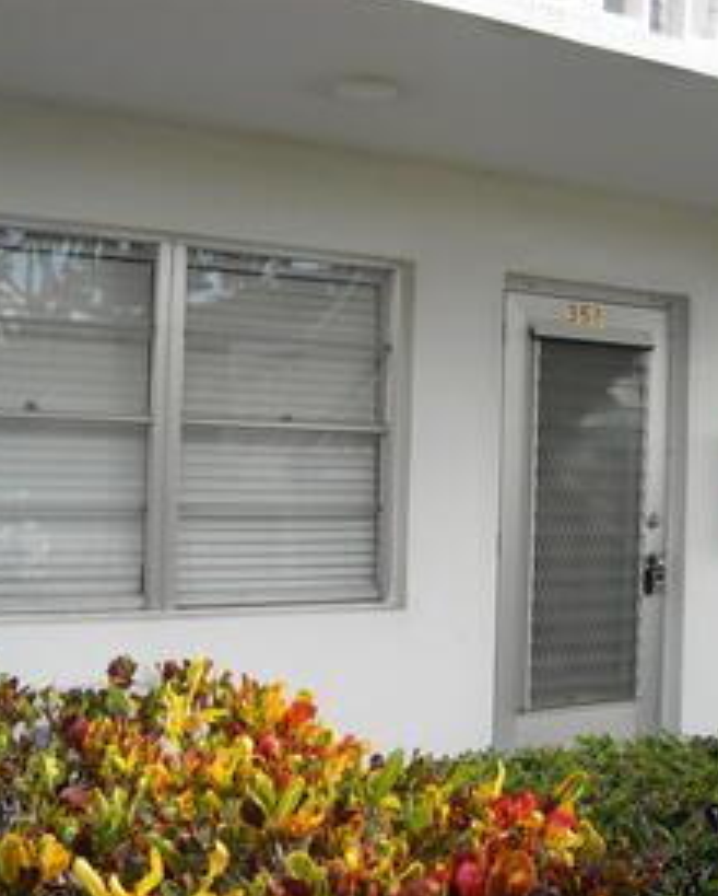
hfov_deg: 30.2
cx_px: 423
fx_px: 1326
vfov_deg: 37.3
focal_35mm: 50
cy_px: 479
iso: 87
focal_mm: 5.7
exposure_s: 1/250
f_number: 2.8
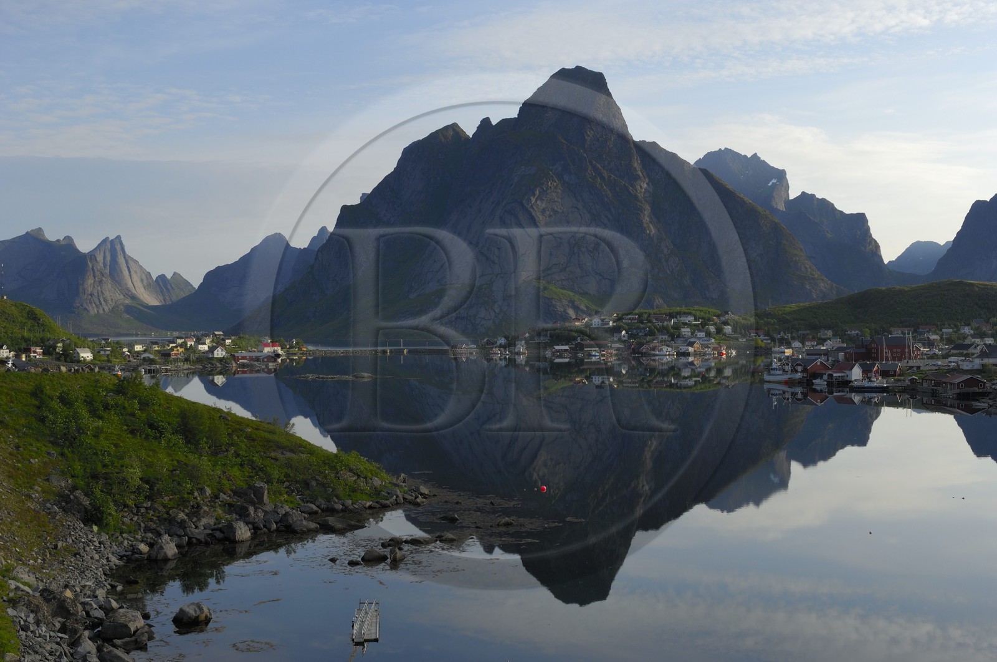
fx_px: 1286
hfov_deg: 42.4
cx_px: 498
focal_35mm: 46
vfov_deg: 28.9
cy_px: 331
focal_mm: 31
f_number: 9
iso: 100
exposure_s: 1/160
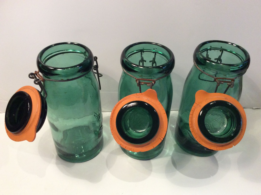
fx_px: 241
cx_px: 130
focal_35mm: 32
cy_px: 98
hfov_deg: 56.9
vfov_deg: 44.1
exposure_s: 1/25
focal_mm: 3.3
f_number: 2.4
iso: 160
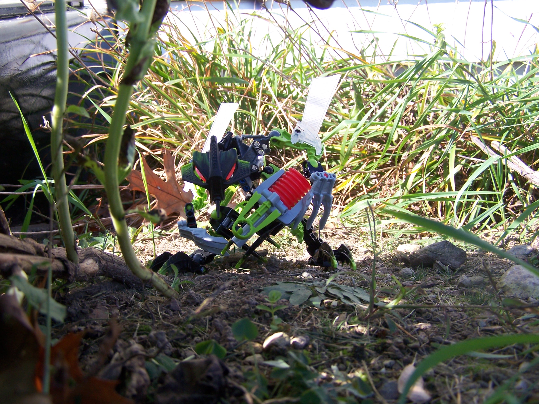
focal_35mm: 38
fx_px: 592
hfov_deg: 49.0
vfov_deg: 37.7
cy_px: 202
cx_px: 270
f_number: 2.8
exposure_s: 1/320
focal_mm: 6.3
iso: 80
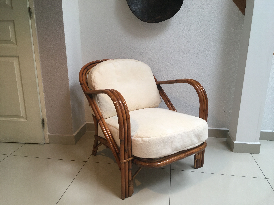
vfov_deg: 48.2
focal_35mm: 29
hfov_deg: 61.7
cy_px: 102
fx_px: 230
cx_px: 137
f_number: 2.2
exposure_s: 1/33
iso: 64
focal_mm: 4.15
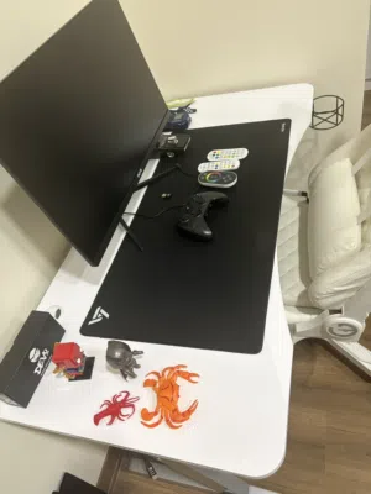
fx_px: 372
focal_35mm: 26
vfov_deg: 67.3
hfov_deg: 53.1
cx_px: 186
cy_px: 247
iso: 320
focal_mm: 5.96
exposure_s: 1/50
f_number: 1.6
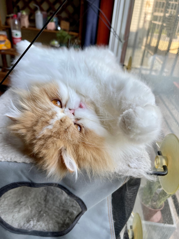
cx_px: 90
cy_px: 120
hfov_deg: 53.1
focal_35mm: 26
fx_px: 179
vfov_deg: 67.3
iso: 32
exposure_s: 1/326
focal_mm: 5.1
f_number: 1.6
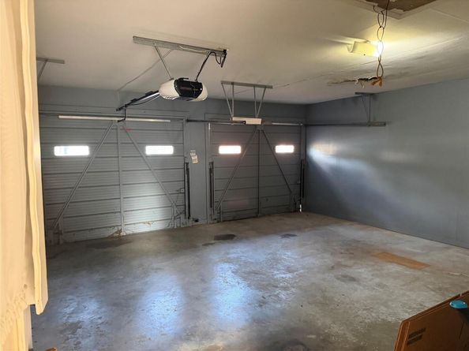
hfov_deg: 71.6
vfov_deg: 56.8
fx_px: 325
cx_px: 234
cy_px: 176
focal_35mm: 24
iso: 800
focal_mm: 6.76
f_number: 1.78
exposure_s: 1/45
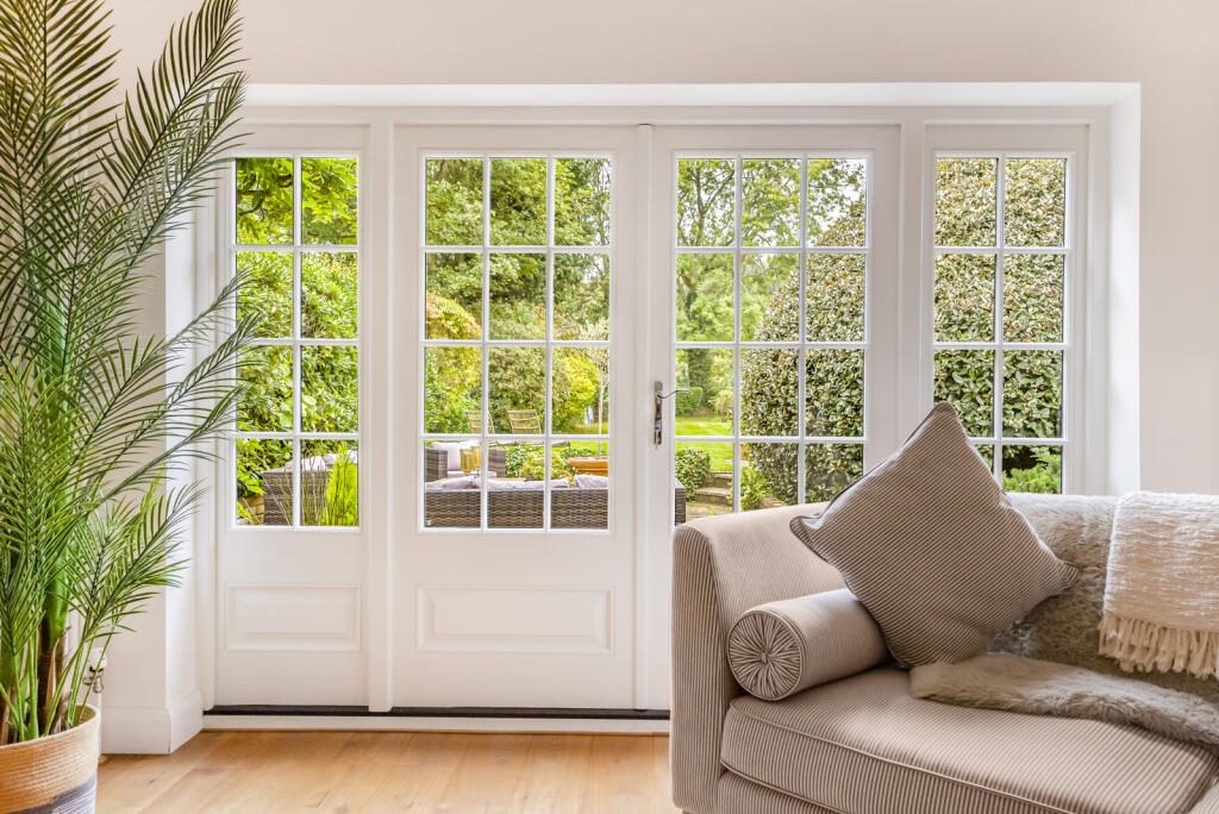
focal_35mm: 24
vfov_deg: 53.2
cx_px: 610
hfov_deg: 73.7
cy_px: 407
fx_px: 813
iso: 800
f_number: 7.1
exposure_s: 1/30
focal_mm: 24
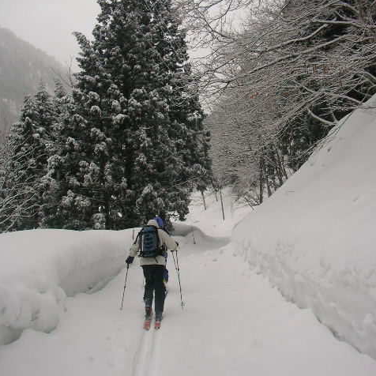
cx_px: 187
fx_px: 541
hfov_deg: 38.3
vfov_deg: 38.3
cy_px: 187
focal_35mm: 44
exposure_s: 1/100
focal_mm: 5.7
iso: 50
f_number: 2.8
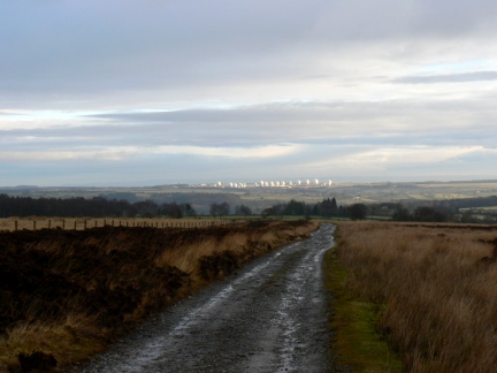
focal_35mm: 67
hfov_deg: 29.0
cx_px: 248
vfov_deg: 21.9
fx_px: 962
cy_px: 186
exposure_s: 1/125
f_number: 5.6
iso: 80
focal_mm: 11.2
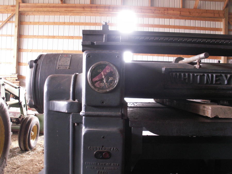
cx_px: 116
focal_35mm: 35
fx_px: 235
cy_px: 87
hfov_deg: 52.6
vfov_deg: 40.7
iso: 160
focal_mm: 5.86
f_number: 2.8
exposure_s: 1/8
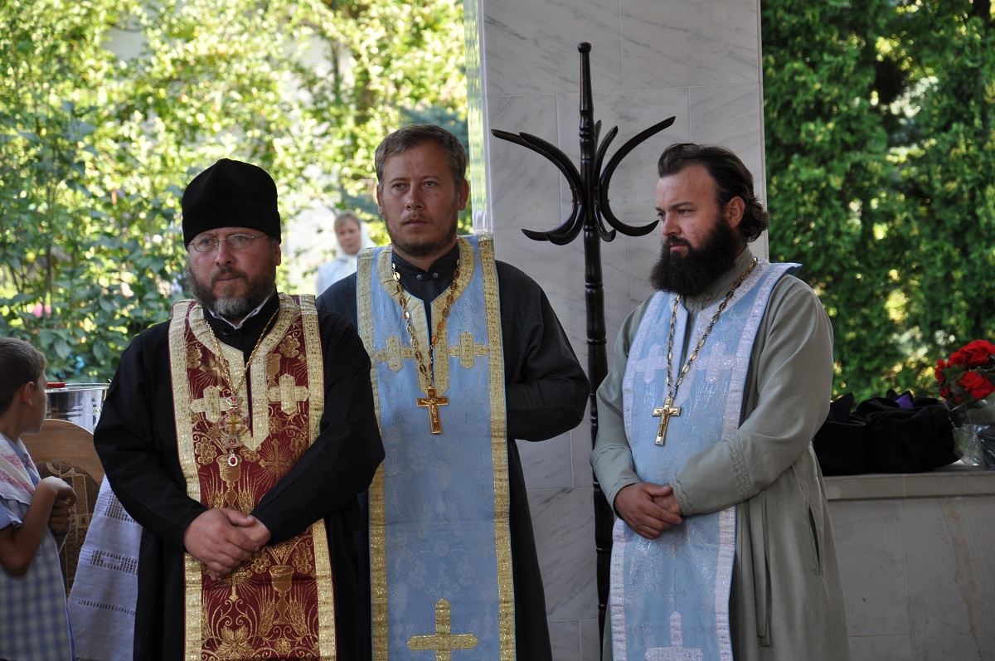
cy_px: 330
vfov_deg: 8.7
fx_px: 4348
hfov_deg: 13.1
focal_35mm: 158
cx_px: 498
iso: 250
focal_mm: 105
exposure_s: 1/60
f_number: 5.6
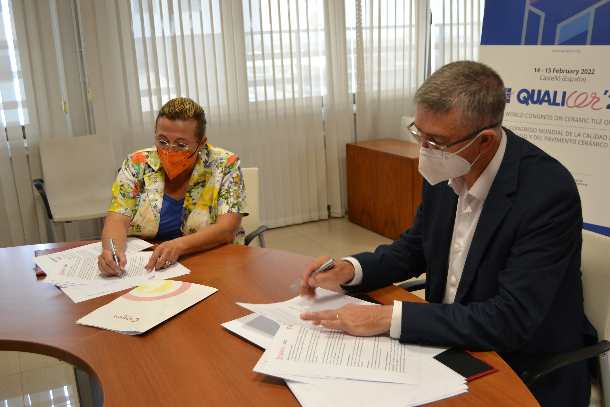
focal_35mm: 36
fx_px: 610
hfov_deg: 53.1
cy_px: 204
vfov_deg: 36.9
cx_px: 305
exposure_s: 1/60
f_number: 4
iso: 400
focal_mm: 24
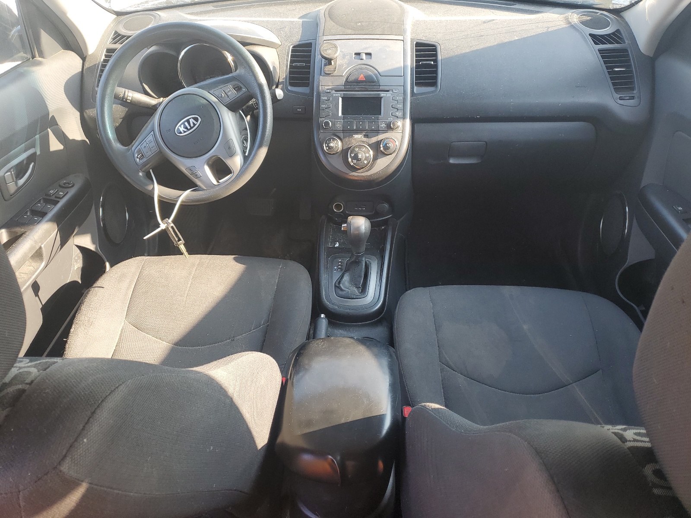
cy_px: 259
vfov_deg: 53.1
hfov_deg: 67.3
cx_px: 346
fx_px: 519
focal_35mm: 26
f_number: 1.5
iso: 50
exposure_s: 1/125
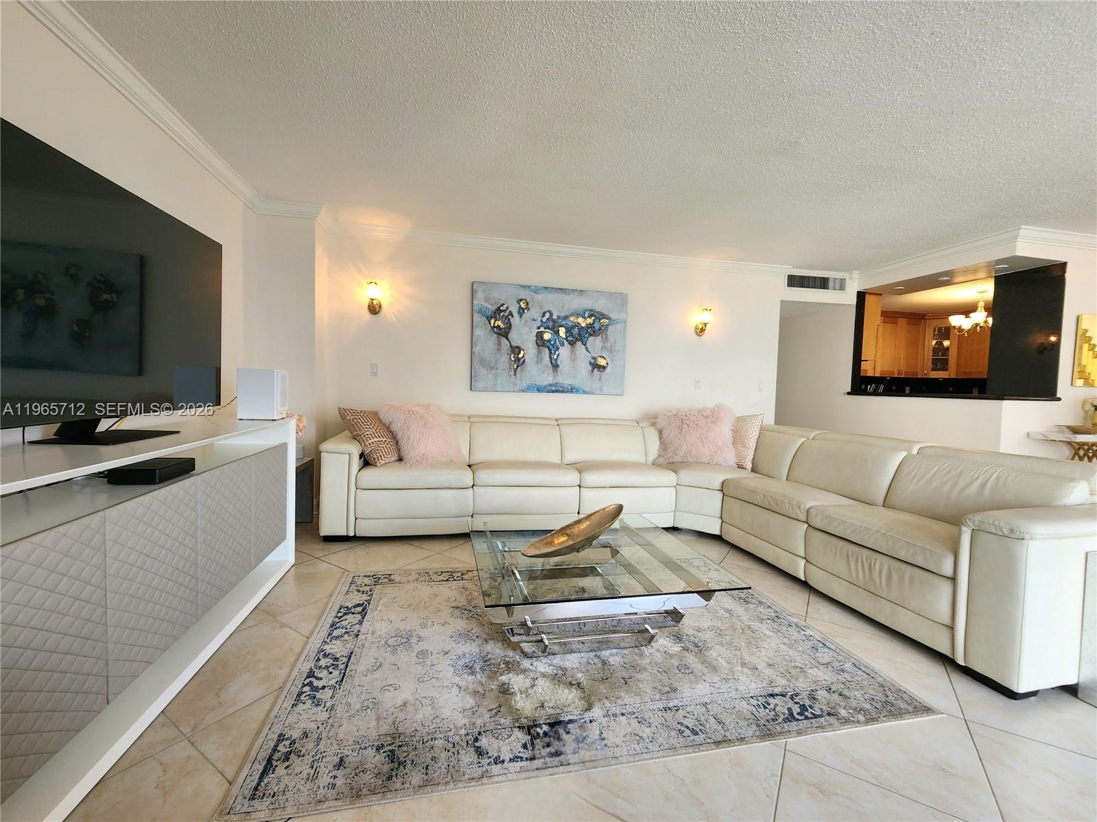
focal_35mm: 13
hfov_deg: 106.2
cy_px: 411
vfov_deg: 89.9
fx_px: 412
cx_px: 548
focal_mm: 2.2
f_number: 2.2
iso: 64
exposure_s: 1/60.2
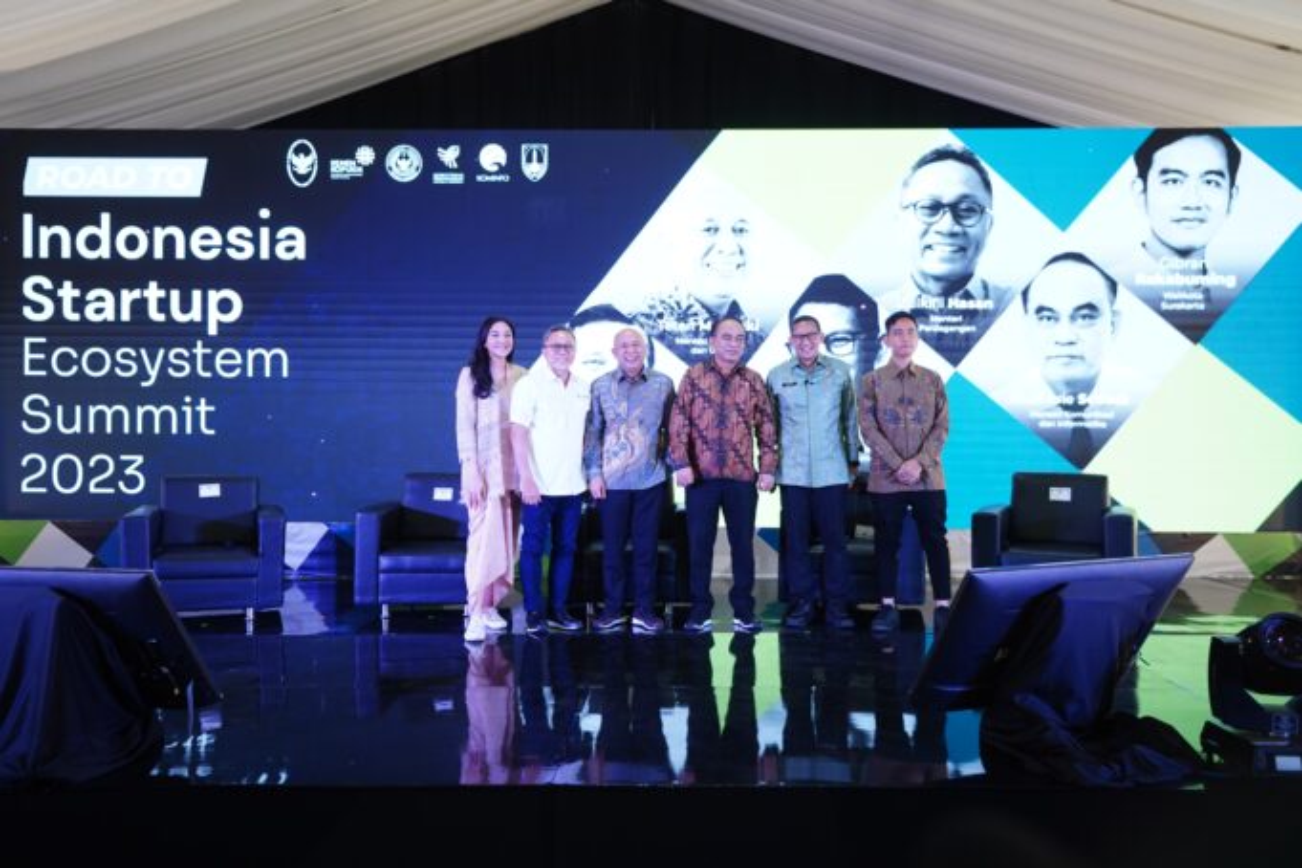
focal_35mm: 29
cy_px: 434
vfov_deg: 45.0
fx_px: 1049
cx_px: 651
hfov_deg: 63.7
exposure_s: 1/161
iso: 1250
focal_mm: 29
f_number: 2.8
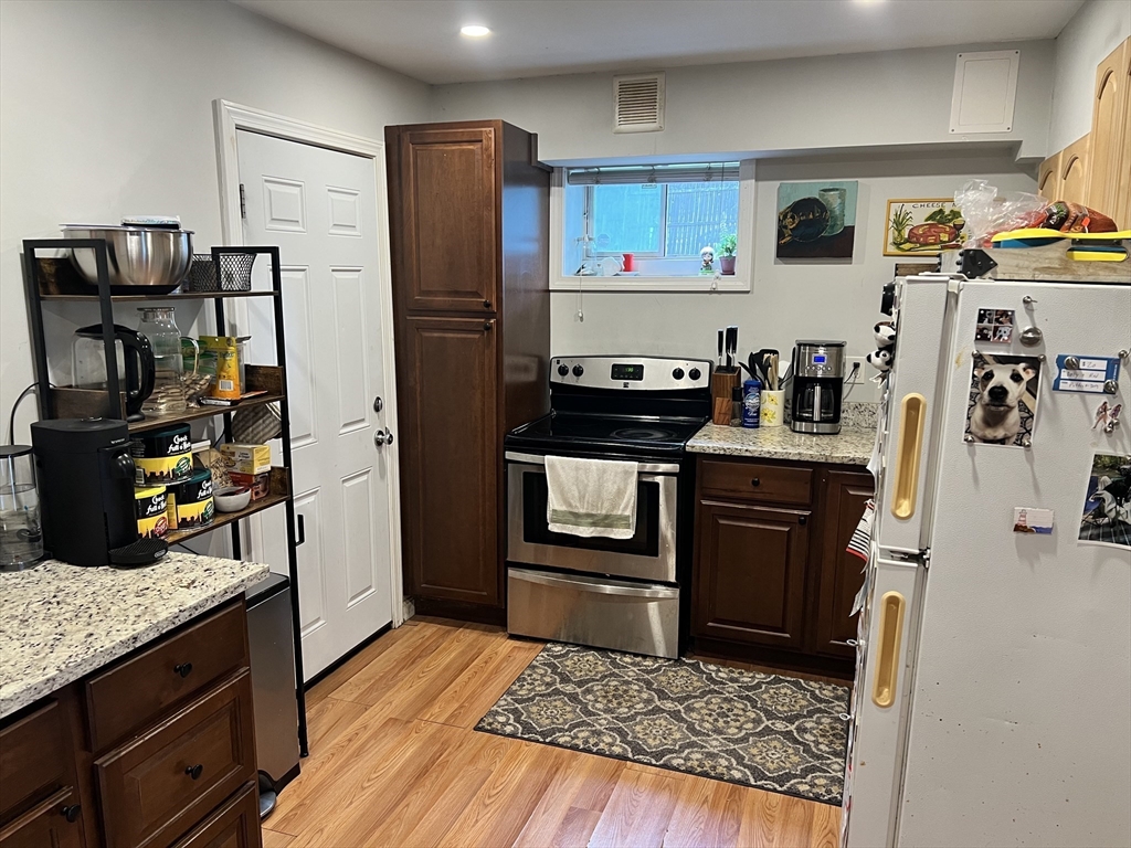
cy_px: 424
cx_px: 566
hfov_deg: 67.3
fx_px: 849
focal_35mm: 26
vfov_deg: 53.1
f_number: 1.5
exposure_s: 1/60
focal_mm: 5.7
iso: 125
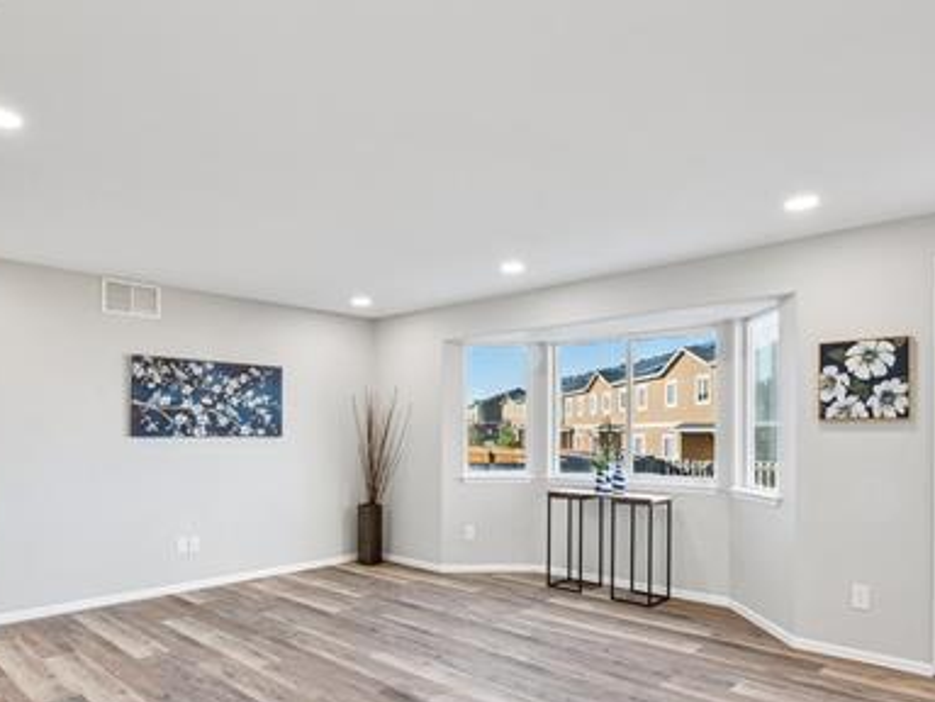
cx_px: 472
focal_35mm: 24
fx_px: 648
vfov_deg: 56.2
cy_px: 436
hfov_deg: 71.6
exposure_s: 1/10
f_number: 11
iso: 100
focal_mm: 15
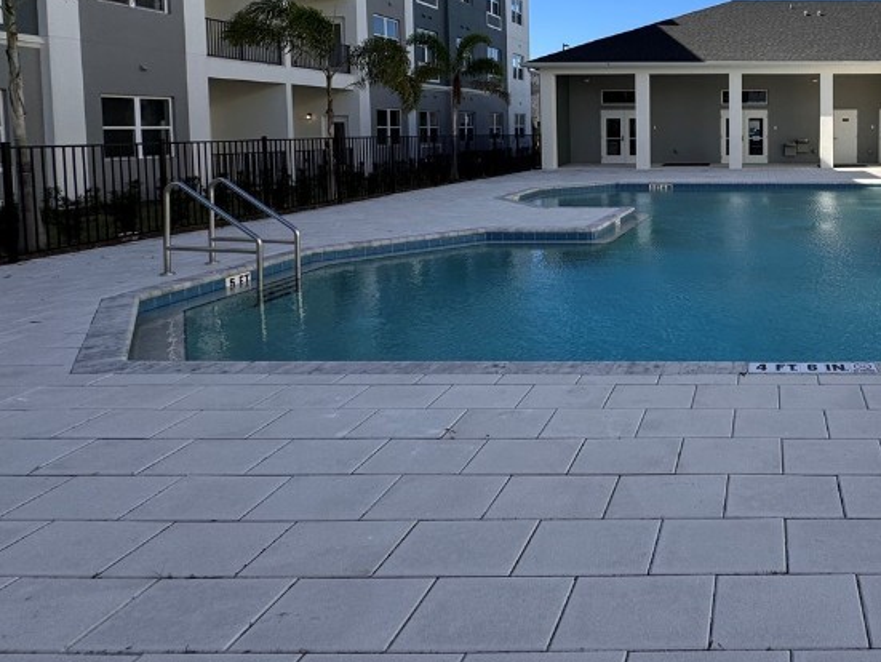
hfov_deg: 58.9
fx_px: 662
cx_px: 767
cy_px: 163
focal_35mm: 26
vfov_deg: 50.8
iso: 50
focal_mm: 2.22
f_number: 2.2
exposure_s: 1/1536
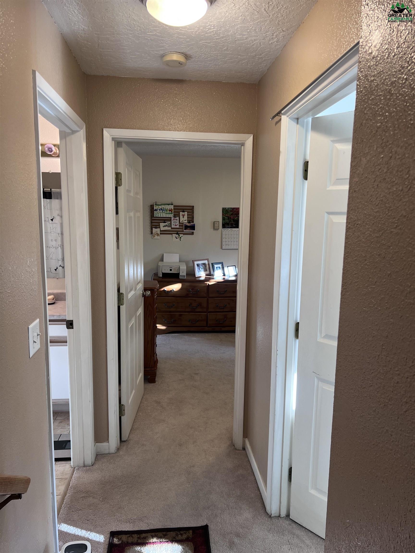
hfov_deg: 53.1
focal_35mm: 26
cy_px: 276
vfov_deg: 67.3
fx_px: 416
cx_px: 208
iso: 80
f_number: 1.5
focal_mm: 5.7
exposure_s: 1/60
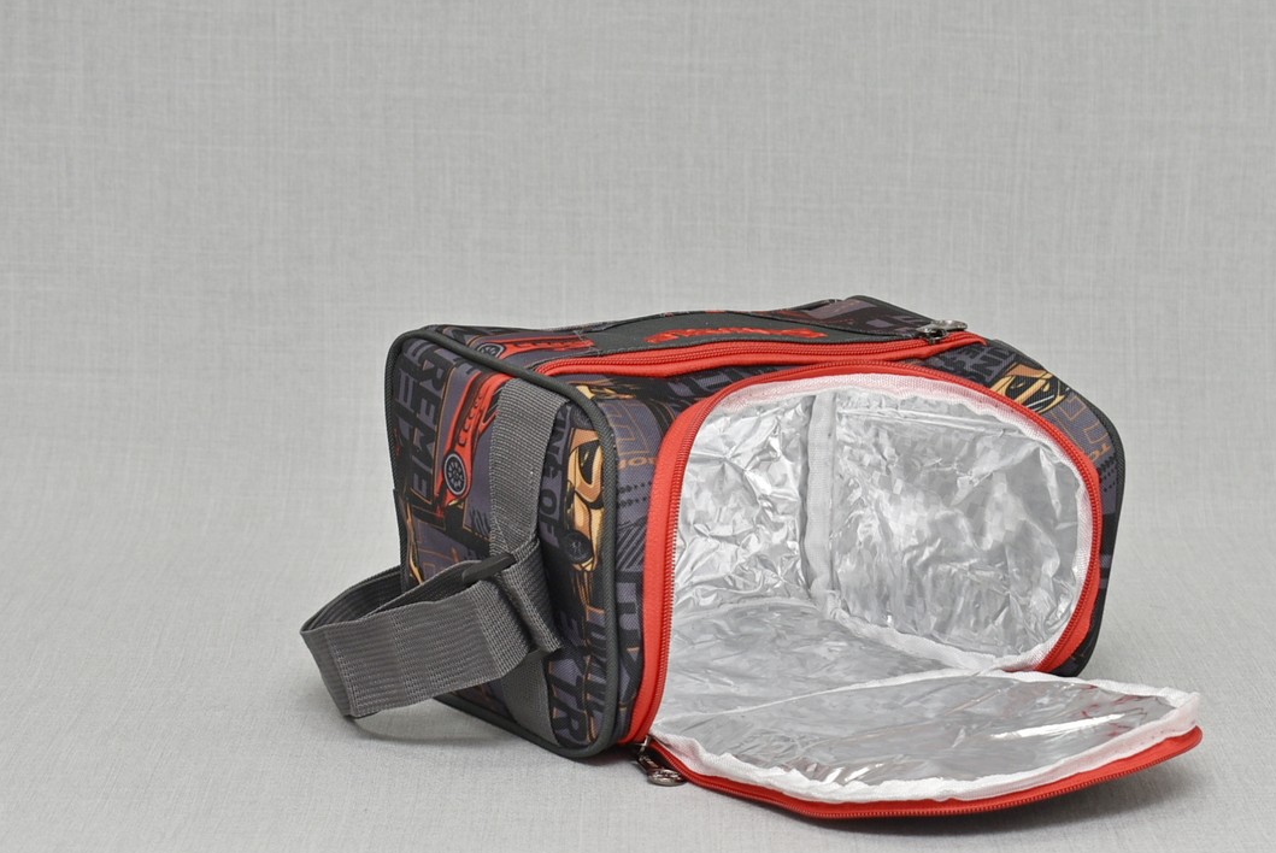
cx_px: 713
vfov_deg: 15.7
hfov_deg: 23.3
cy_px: 441
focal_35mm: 87
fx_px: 3086
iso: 100
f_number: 5.6
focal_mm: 48
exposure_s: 1/60
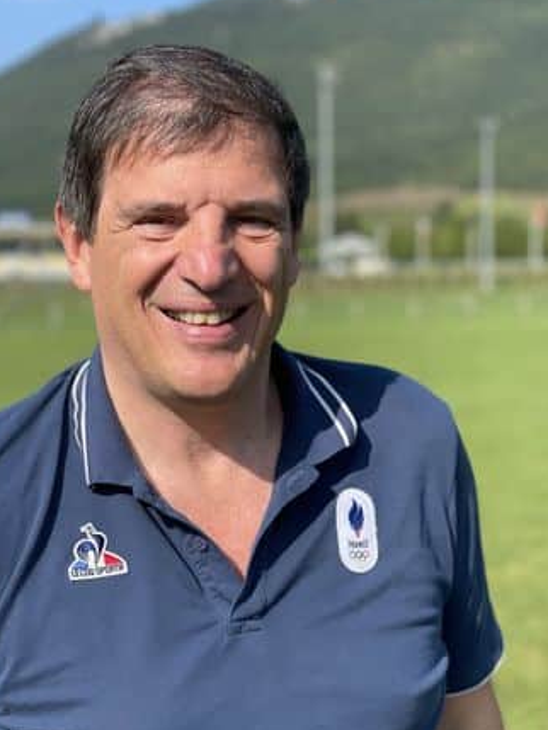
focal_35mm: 63
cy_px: 364
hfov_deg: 23.3
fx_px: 1329
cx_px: 260
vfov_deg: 30.7
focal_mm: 6
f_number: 2
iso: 32
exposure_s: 1/1845
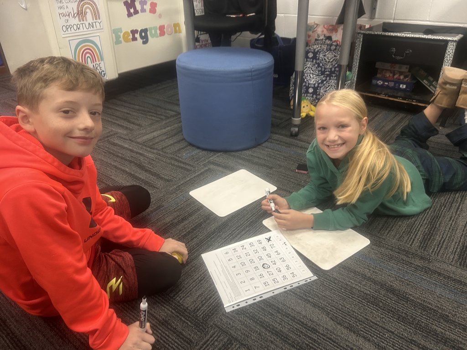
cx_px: 234
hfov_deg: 67.3
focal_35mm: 26
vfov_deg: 53.1
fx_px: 351
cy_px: 175
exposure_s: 1/60
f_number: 1.5
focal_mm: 5.7
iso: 250
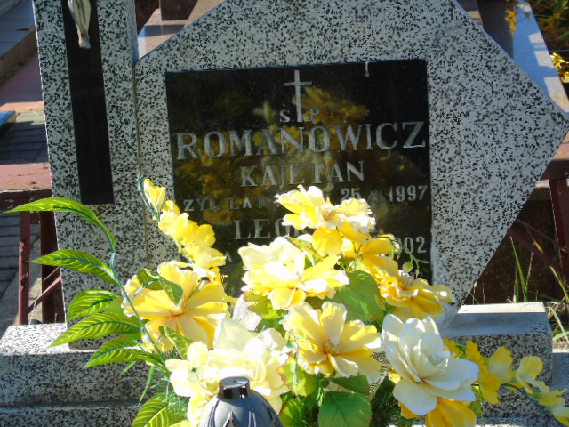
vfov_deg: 13.7
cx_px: 284
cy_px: 214
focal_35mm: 108
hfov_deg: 18.2
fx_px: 1775
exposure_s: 1/200
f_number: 4.4
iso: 80
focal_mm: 19
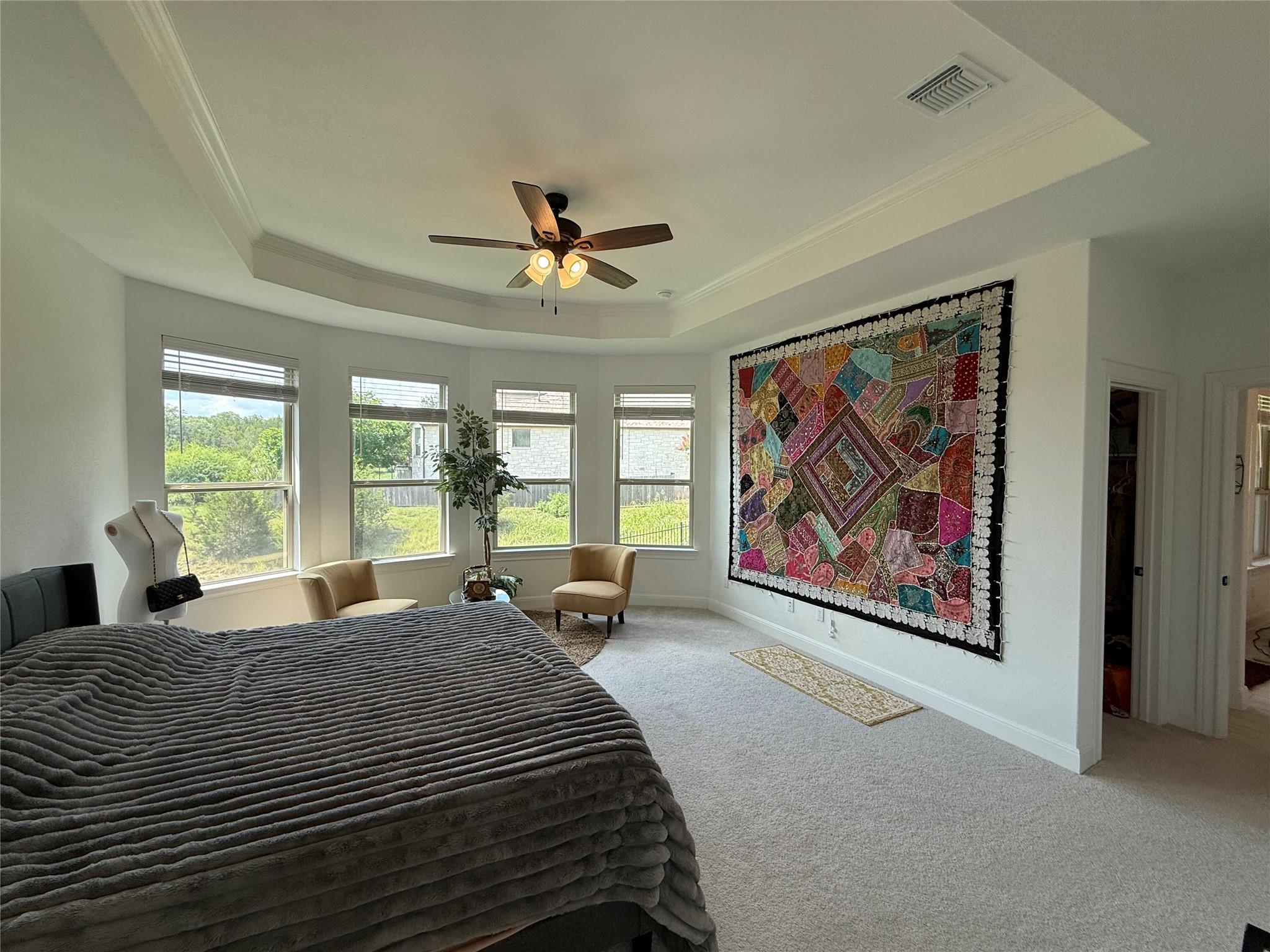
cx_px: 635
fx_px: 514
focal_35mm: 14
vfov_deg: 85.7
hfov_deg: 102.1
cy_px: 476
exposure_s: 1/165
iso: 64
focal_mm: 2.22
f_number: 2.2
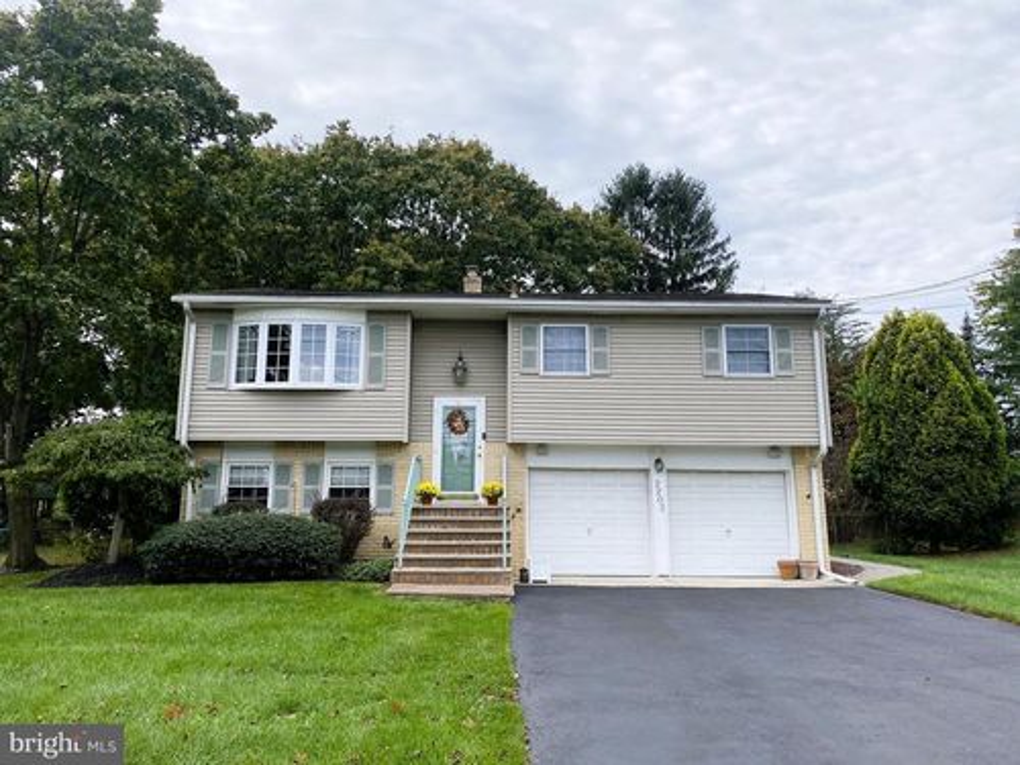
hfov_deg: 67.3
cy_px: 382
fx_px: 766
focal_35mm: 26
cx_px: 510
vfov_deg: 53.1
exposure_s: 1/2358
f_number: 1.8
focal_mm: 4.25
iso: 32
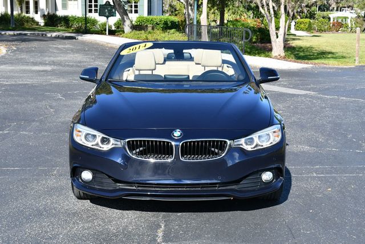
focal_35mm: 68
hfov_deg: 29.6
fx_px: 690
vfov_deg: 20.1
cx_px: 182
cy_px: 122
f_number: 8
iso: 140
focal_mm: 34
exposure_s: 1/250
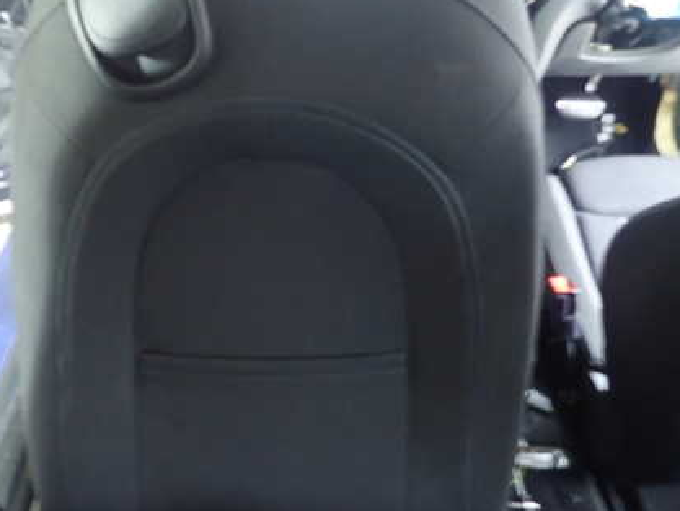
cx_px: 271
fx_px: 707
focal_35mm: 36
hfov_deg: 51.0
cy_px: 219
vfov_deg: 39.6
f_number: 2
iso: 800
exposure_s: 1/8
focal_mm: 4.5
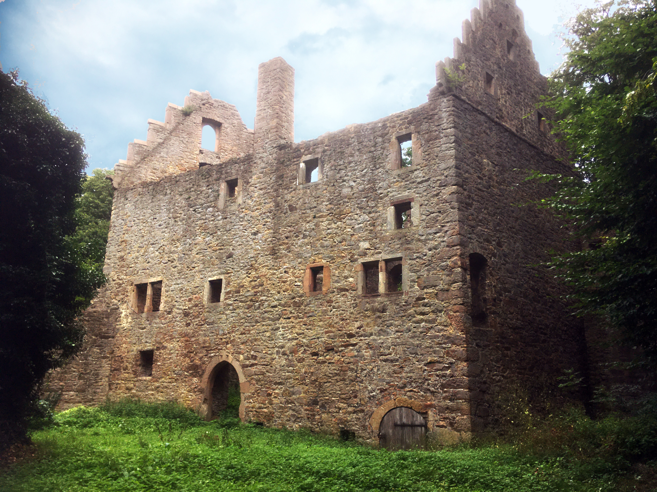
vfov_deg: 48.2
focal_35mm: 29
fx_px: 550
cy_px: 246
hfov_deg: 61.7
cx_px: 328
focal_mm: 4.15
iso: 25
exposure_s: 1/864
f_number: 2.2
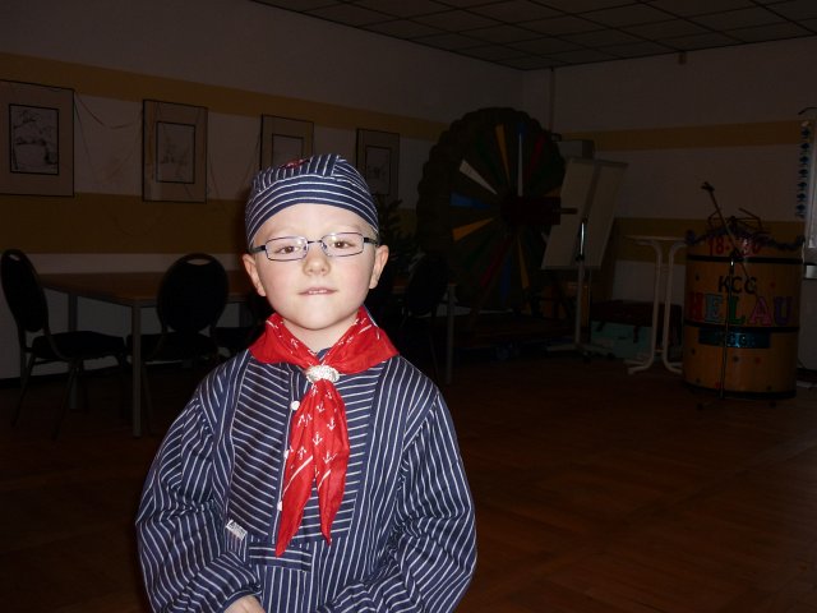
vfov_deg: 42.9
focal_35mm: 33
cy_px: 306
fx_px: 779
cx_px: 408
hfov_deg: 55.4
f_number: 2.8
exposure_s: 1/60
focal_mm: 5.5
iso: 100
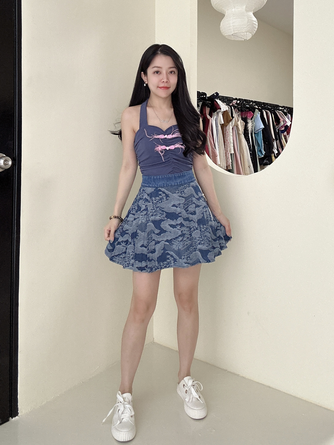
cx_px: 167
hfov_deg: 58.9
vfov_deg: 73.9
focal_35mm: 23
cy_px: 222
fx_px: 296
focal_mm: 2.69
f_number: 1.9
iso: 160
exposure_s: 1/60
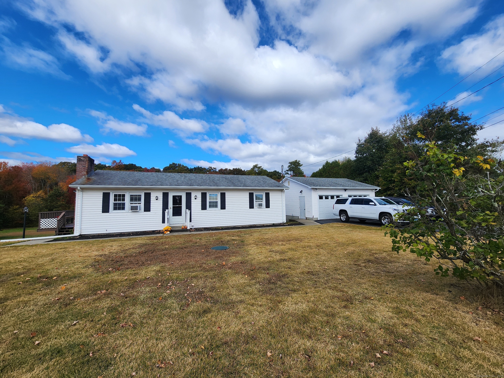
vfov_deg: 89.9
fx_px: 189
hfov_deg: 106.2
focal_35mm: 13
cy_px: 189
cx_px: 252
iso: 50
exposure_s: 1/1869
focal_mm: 2.2
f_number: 2.2
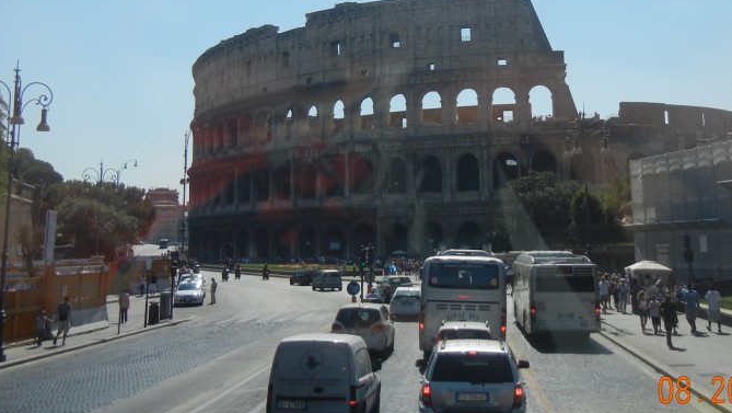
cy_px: 57
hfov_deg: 41.1
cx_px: 442
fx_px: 971
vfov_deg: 23.5
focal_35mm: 50
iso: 160
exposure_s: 1/625
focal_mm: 5.4
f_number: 7
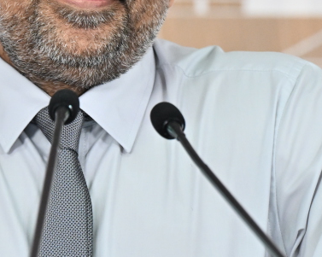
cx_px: 87
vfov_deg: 1.9
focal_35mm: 807
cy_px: 226
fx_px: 7685
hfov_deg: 2.4
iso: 1600
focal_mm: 200
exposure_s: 1/200
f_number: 4
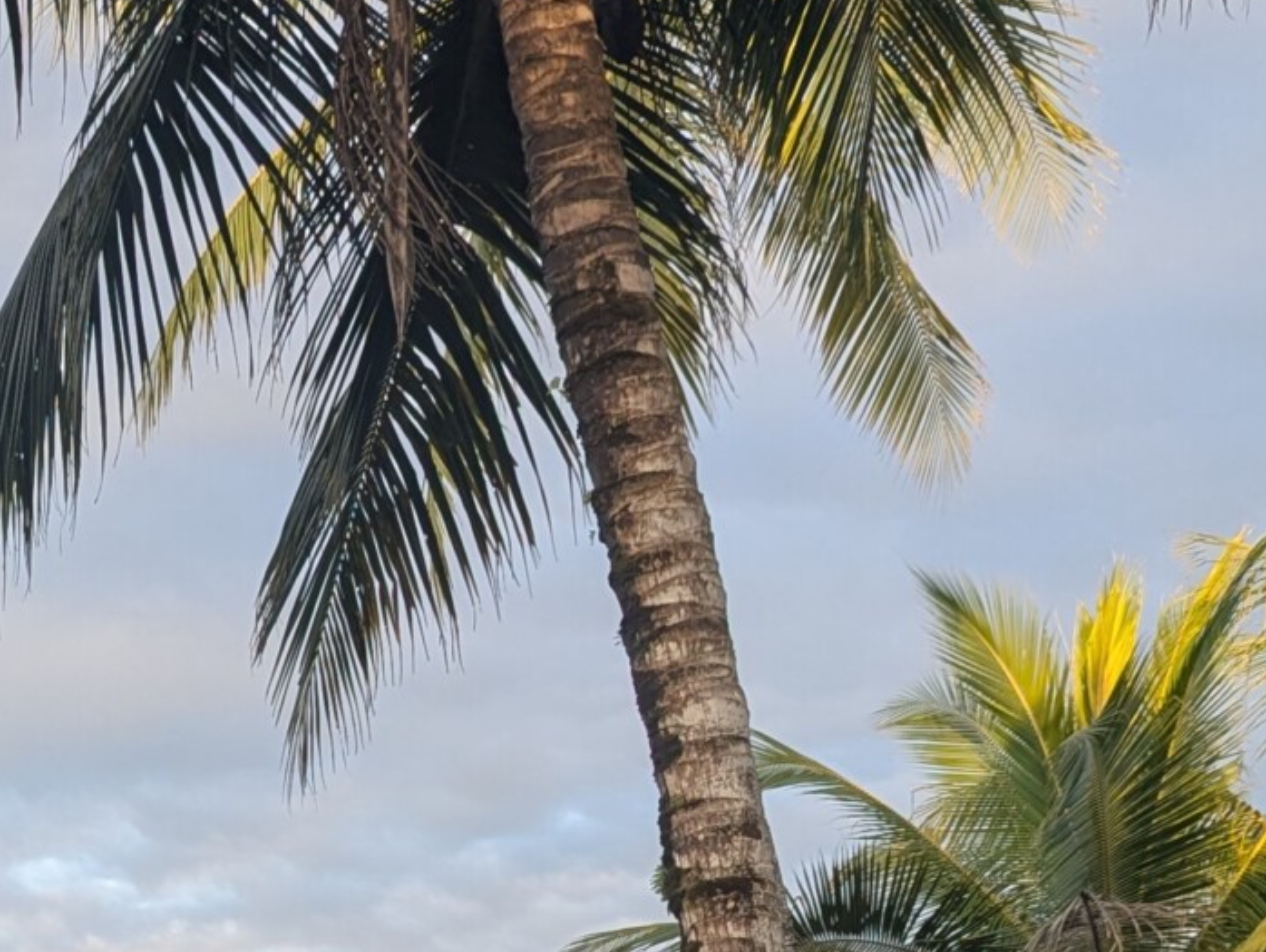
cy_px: 1418
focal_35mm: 86
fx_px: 3148
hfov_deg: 21.8
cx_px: -53
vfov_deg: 15.8
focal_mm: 6.81
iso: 46
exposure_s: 1/418
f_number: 1.85
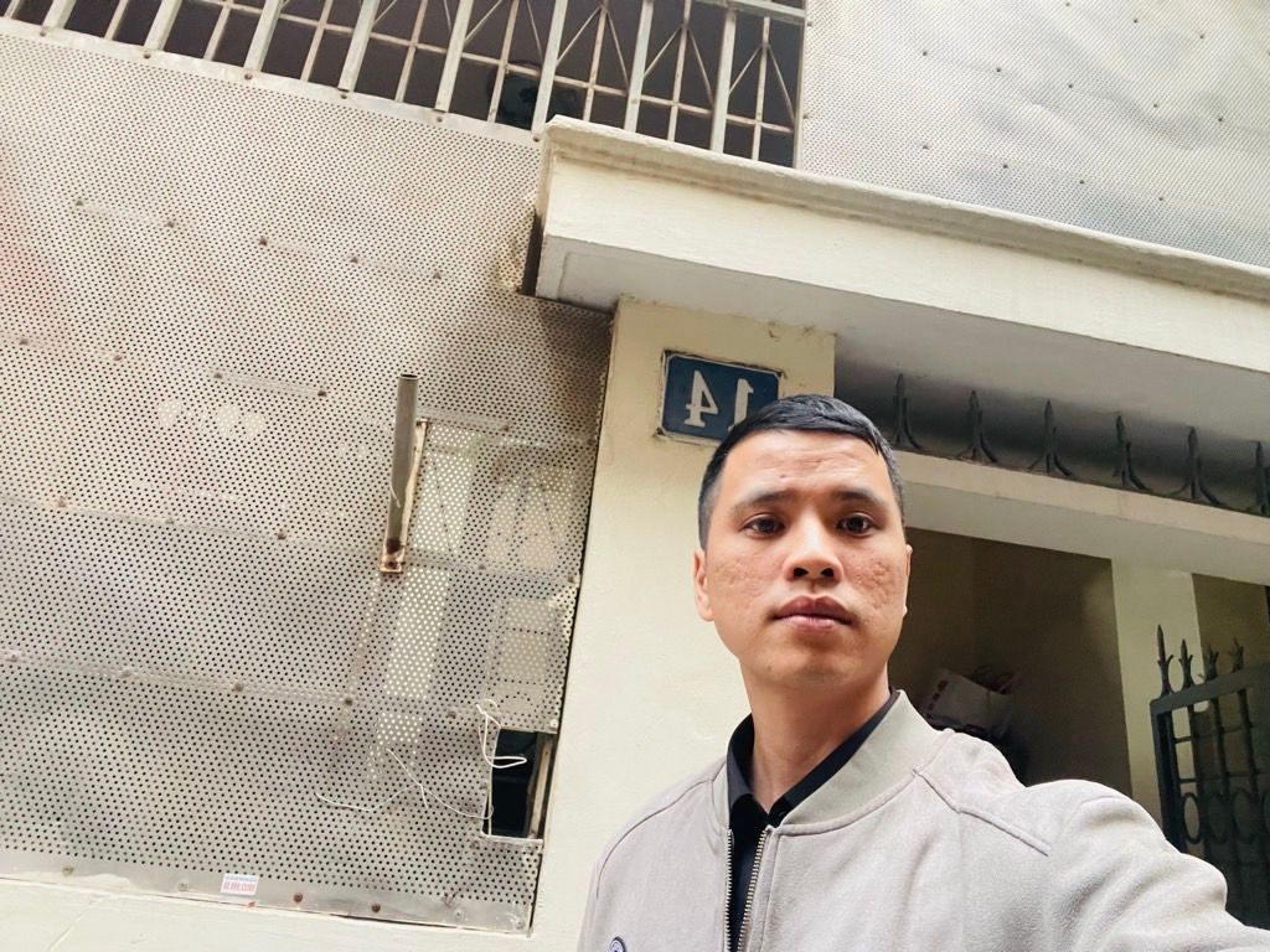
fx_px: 844
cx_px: 635
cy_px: 476
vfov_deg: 58.9
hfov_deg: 73.9
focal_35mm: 23
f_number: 2.2
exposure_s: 1/41
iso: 400
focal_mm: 2.71
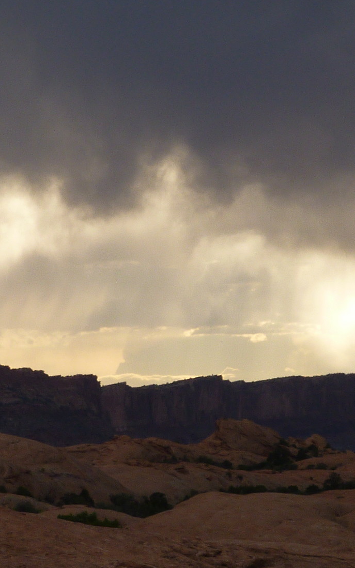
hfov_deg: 5.1
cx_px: 181
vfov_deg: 8.2
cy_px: 273
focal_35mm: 257
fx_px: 3978
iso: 80
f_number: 4.4
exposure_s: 1/320
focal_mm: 18.2
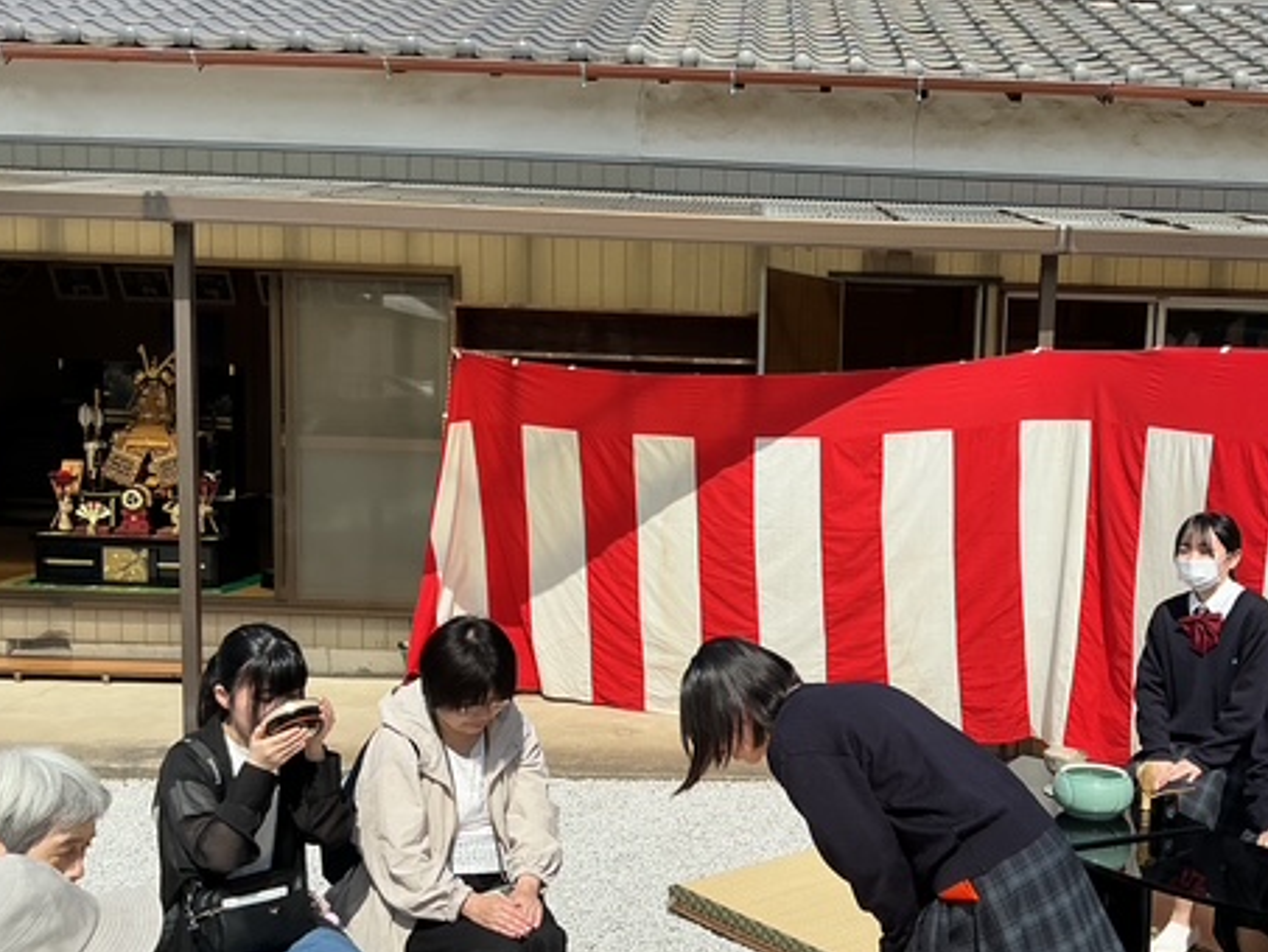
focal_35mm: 41
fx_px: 1502
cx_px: 812
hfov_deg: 45.3
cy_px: 599
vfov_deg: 35.0
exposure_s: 1/2320
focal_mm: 3
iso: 25
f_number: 1.8
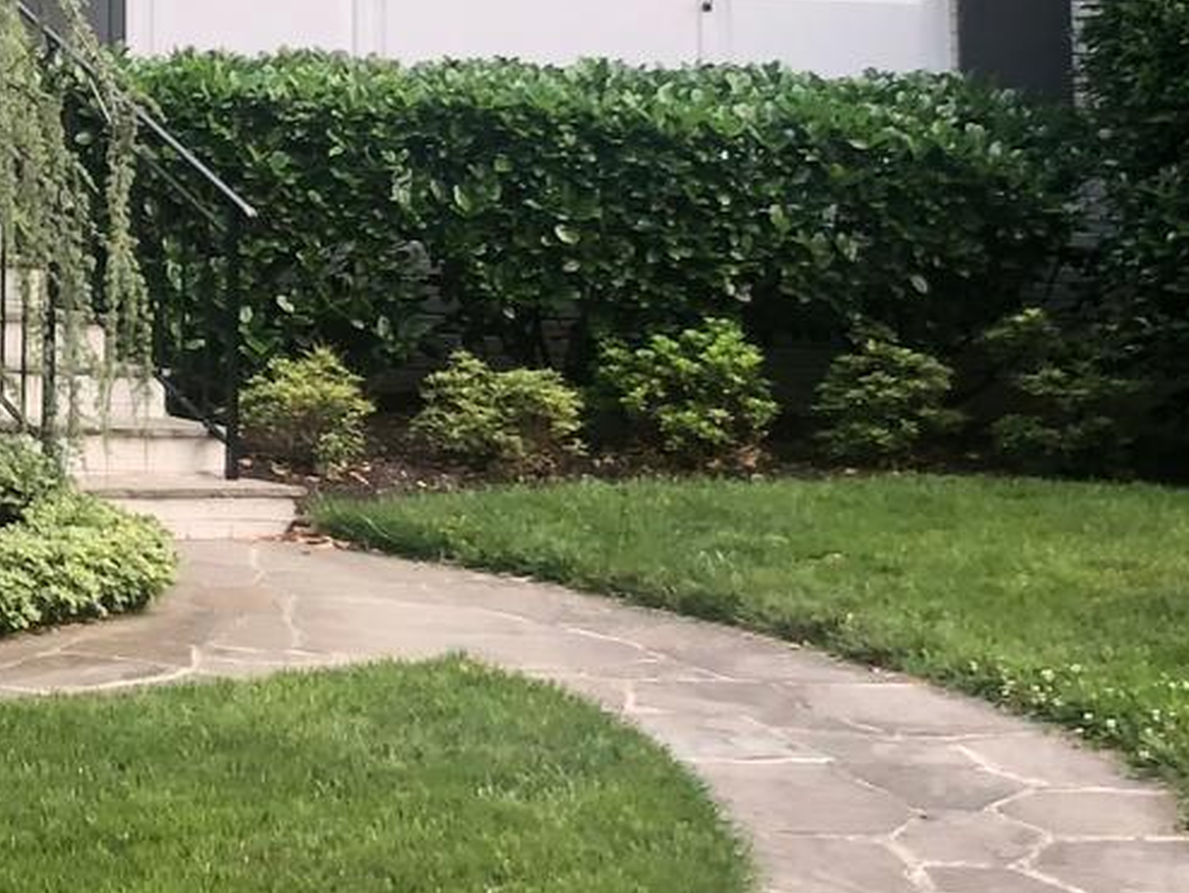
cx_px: -594
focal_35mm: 116
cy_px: -354
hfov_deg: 15.6
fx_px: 3986
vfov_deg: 12.3
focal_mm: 3.99
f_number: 1.8
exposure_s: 1/120
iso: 32
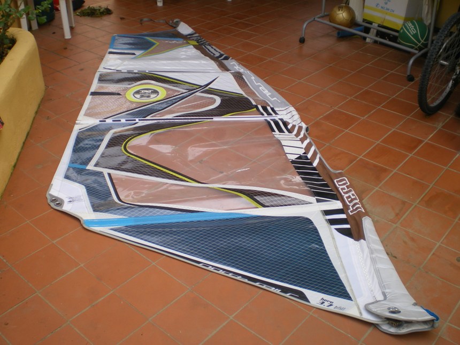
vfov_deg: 37.7
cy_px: 172
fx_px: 505
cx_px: 230
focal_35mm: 38
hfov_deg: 49.0
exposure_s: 1/200
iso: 64
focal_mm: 6.3
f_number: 3.1
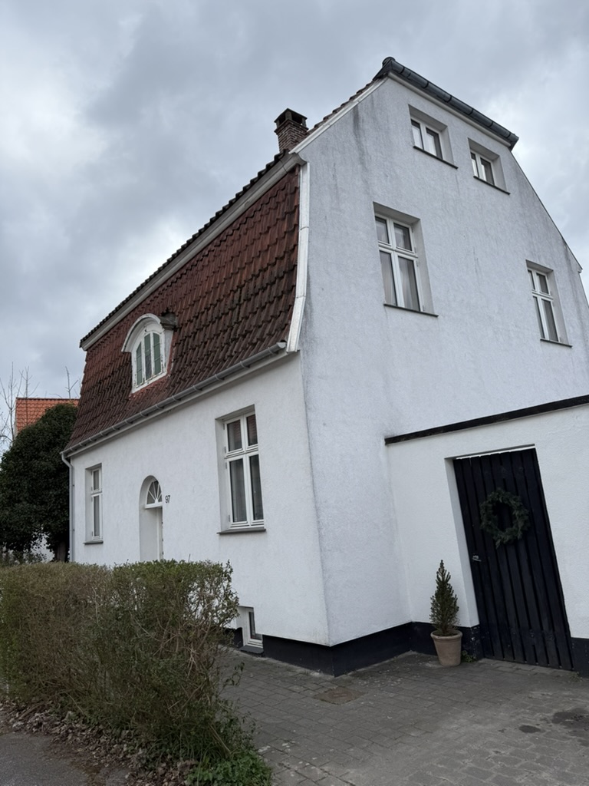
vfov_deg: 71.6
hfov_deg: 56.8
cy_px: 393
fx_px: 544
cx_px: 294
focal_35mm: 24
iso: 80
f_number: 1.78
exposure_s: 1/2907
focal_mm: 6.76
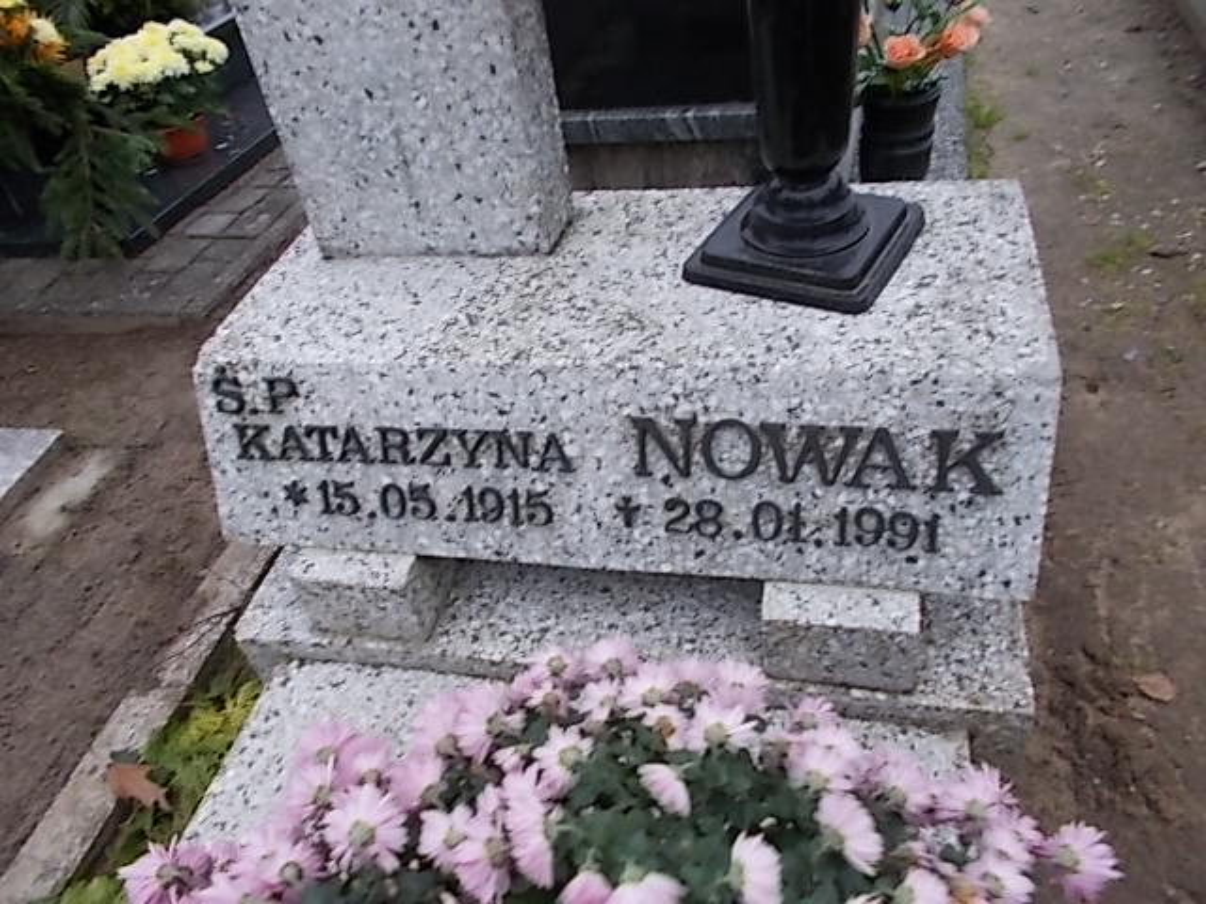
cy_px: 452
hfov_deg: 67.3
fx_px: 906
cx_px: 603
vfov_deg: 53.1
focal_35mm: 26
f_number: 3.2
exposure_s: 1/40
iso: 80
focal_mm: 4.6
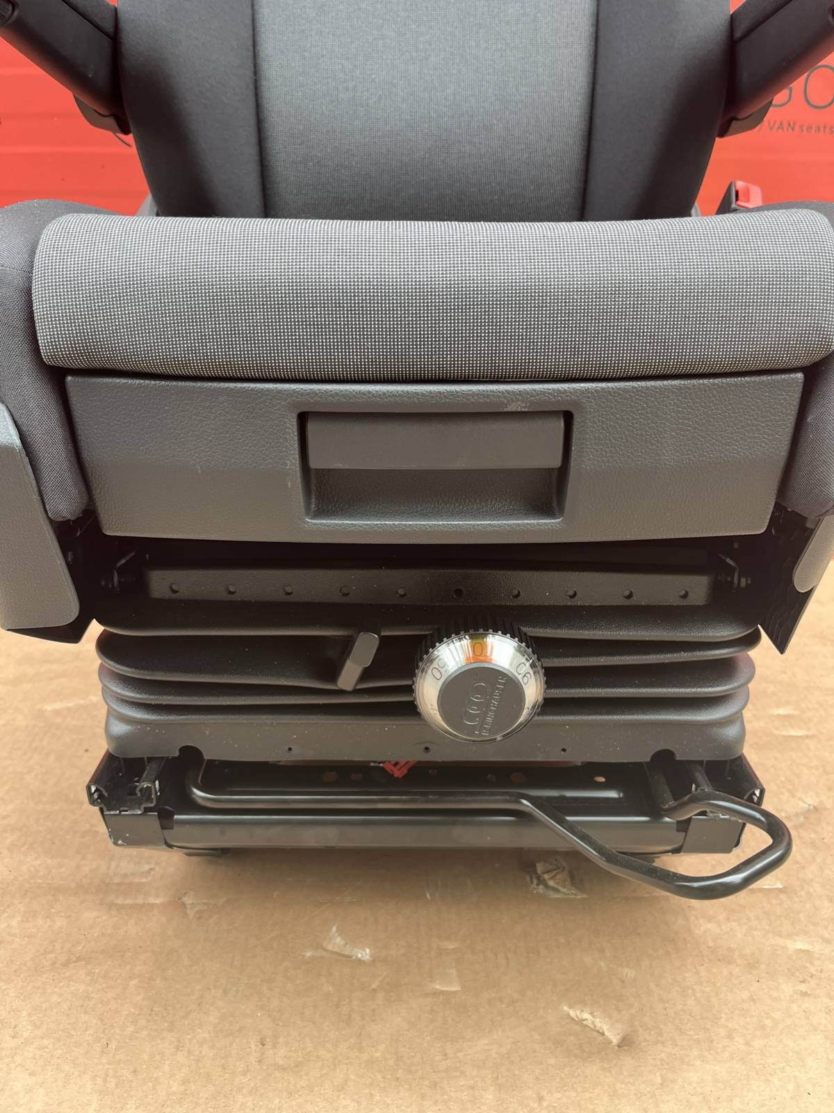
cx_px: 417
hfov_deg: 53.1
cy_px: 556
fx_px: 835
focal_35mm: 26
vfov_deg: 67.3
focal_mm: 5.1
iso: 80
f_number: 1.6
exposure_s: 1/122
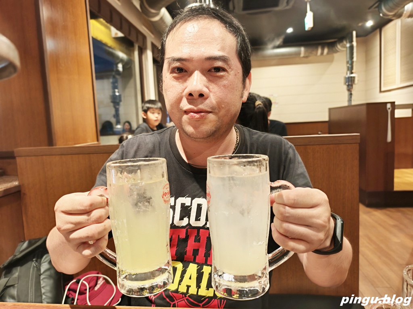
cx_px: 206
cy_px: 154
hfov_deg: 73.9
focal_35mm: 23
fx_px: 274
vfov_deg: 58.9
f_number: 1.57
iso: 2113
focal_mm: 6.54
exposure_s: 1/177
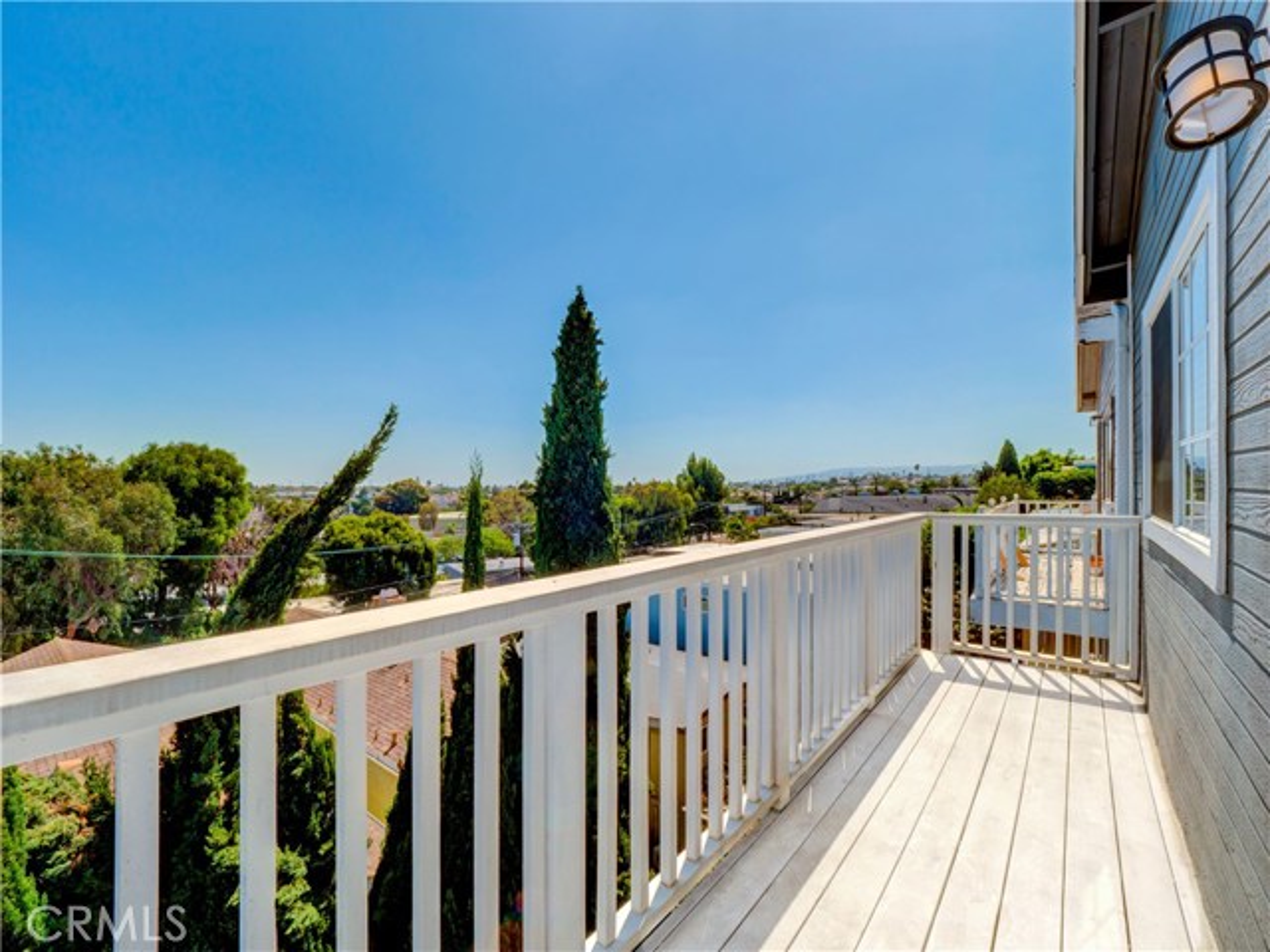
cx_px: 635
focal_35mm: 14
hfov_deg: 102.1
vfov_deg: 85.7
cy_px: 476
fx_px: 514
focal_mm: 7
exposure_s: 1/125
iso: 100
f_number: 11
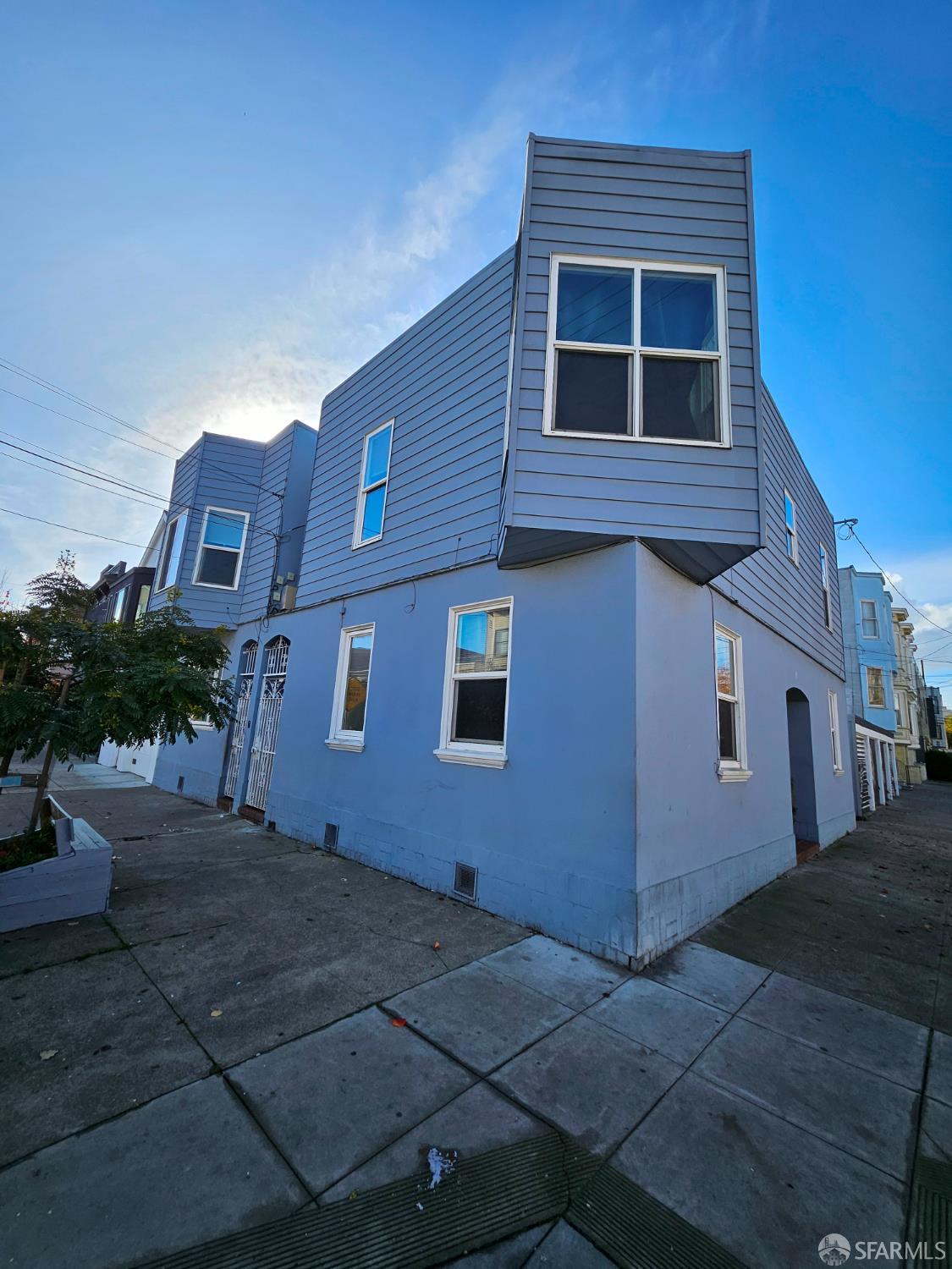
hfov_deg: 89.9
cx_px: 476
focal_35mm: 13
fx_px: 477
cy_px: 634
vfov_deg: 106.2
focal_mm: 1.74
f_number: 2.2
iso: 32
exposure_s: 1/1000
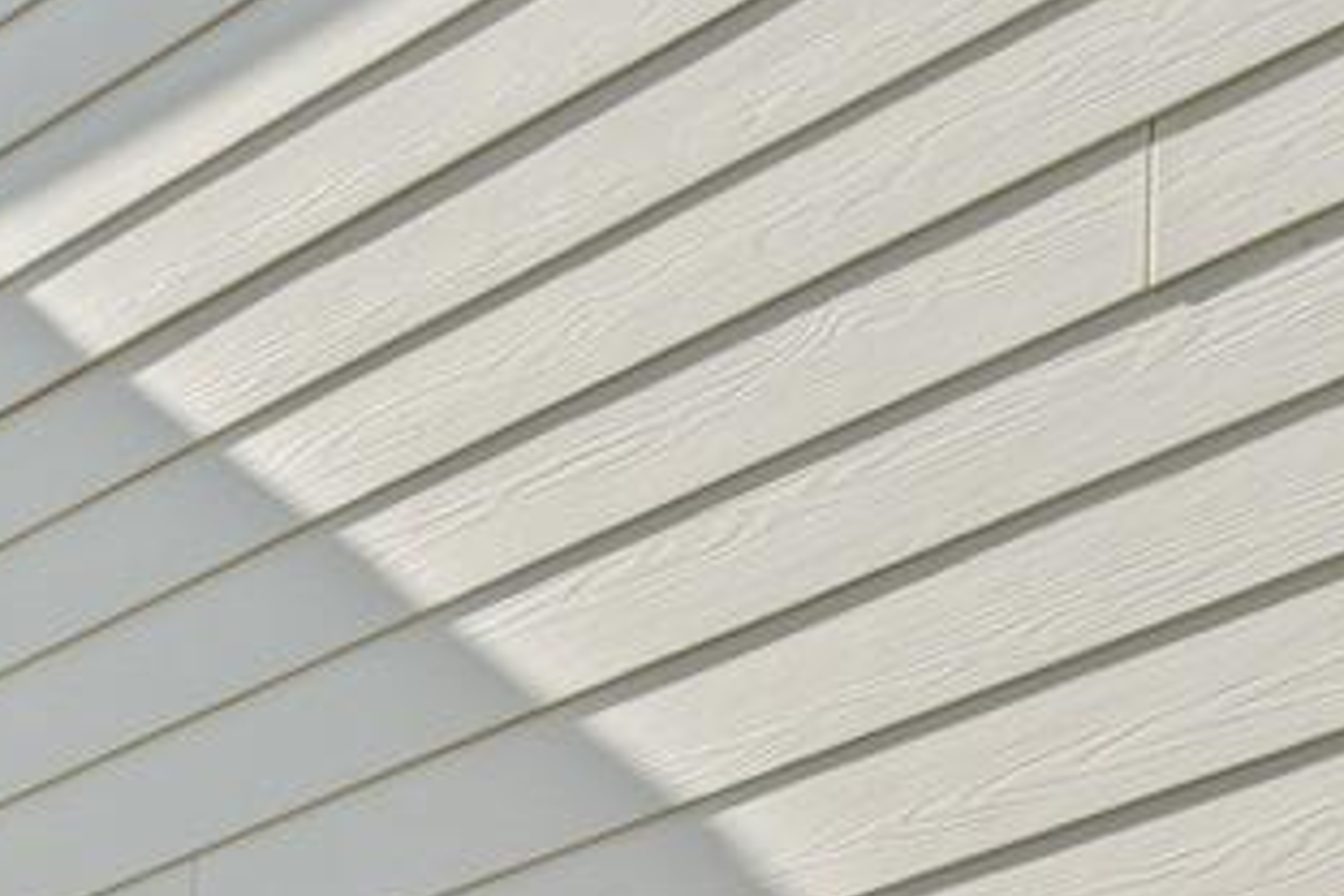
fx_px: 3434
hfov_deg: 17.4
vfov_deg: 10.9
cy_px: 2548
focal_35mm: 92
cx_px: -1159
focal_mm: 14
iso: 400
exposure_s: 1/250
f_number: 6.3
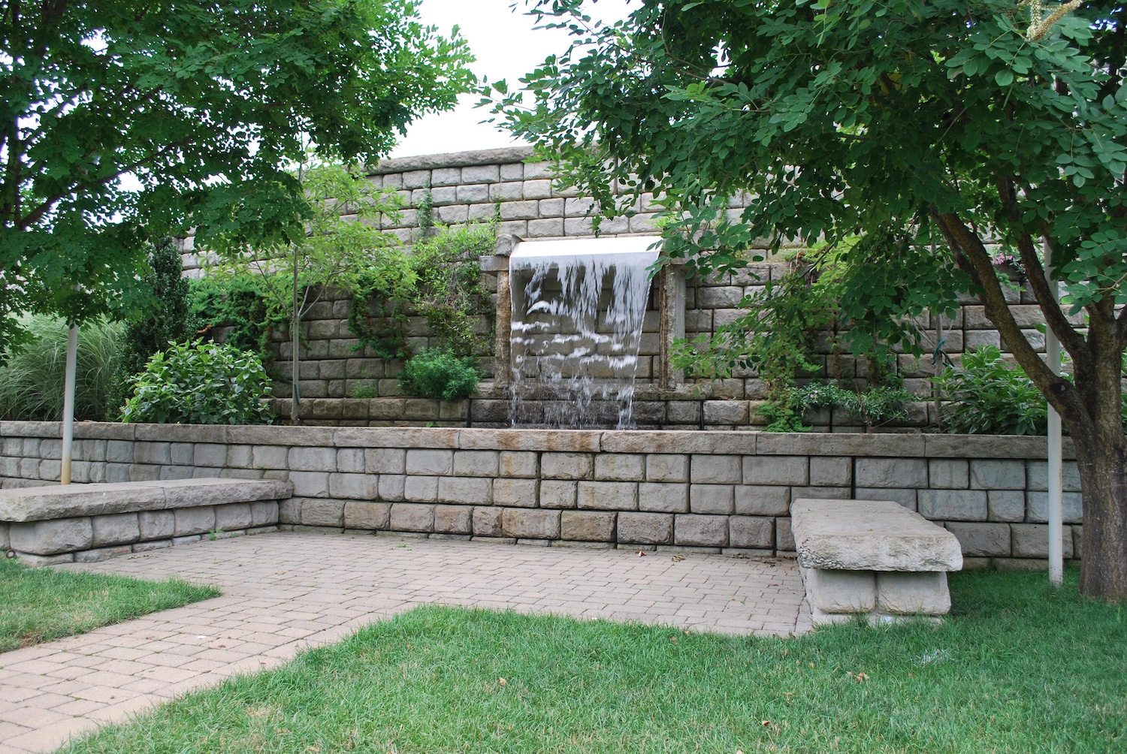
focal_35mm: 30
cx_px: 564
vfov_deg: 43.7
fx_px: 940
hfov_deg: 61.9
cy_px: 377
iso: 110
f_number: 5.6
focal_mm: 20
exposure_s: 1/125
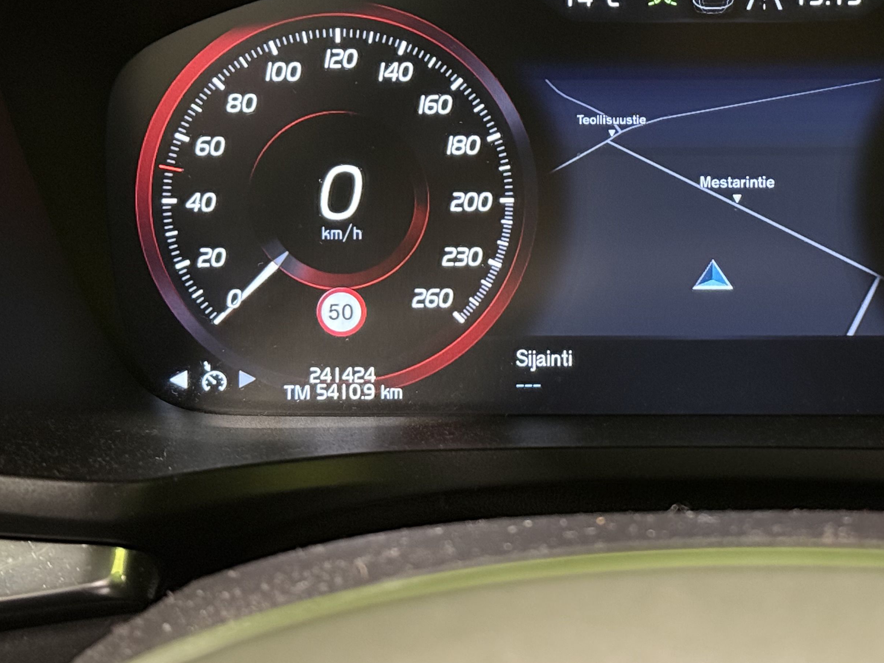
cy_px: 162
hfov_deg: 24.1
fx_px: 2043
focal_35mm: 80
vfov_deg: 18.3
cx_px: 688
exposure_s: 1/22
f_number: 1.78
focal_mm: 6.76
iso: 640
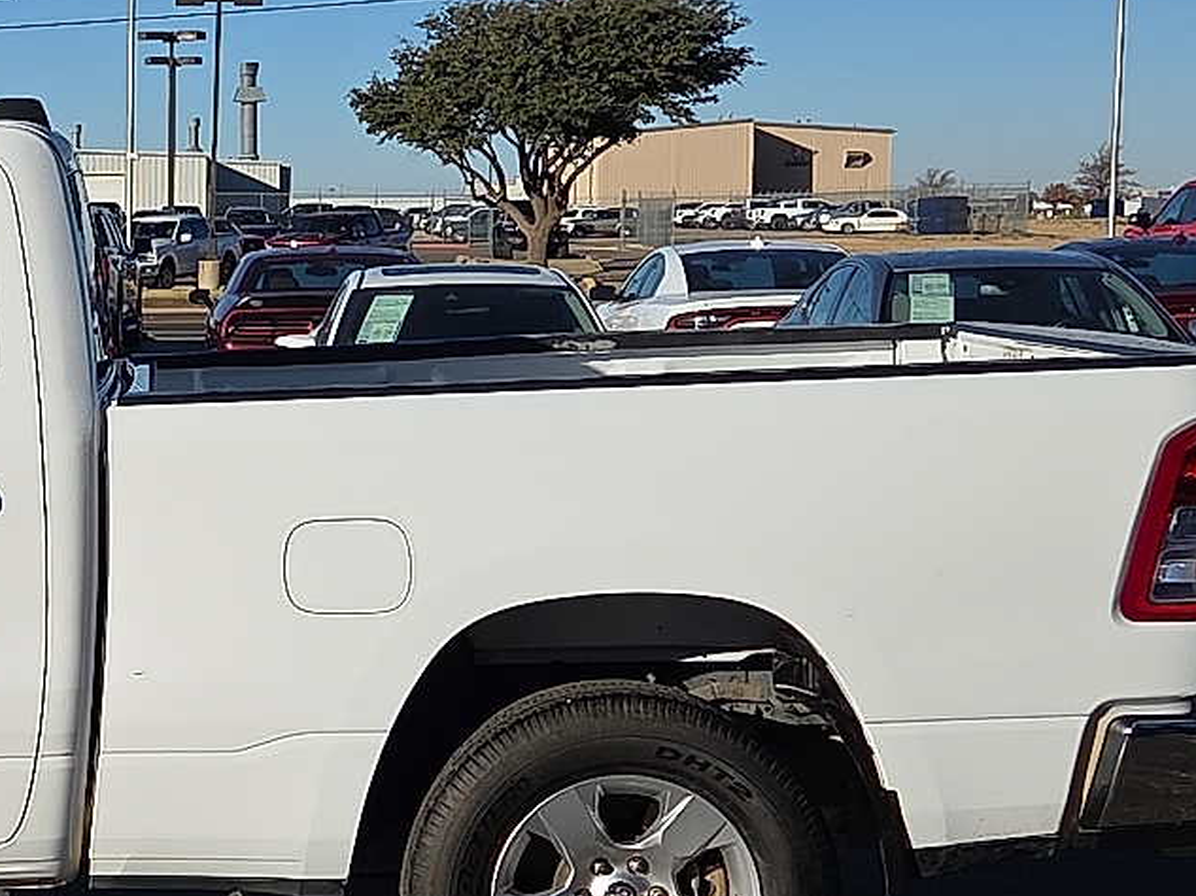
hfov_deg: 21.6
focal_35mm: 86
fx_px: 2970
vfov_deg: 17.1
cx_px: -115
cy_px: 516
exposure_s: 1/10000
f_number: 1.8
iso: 69
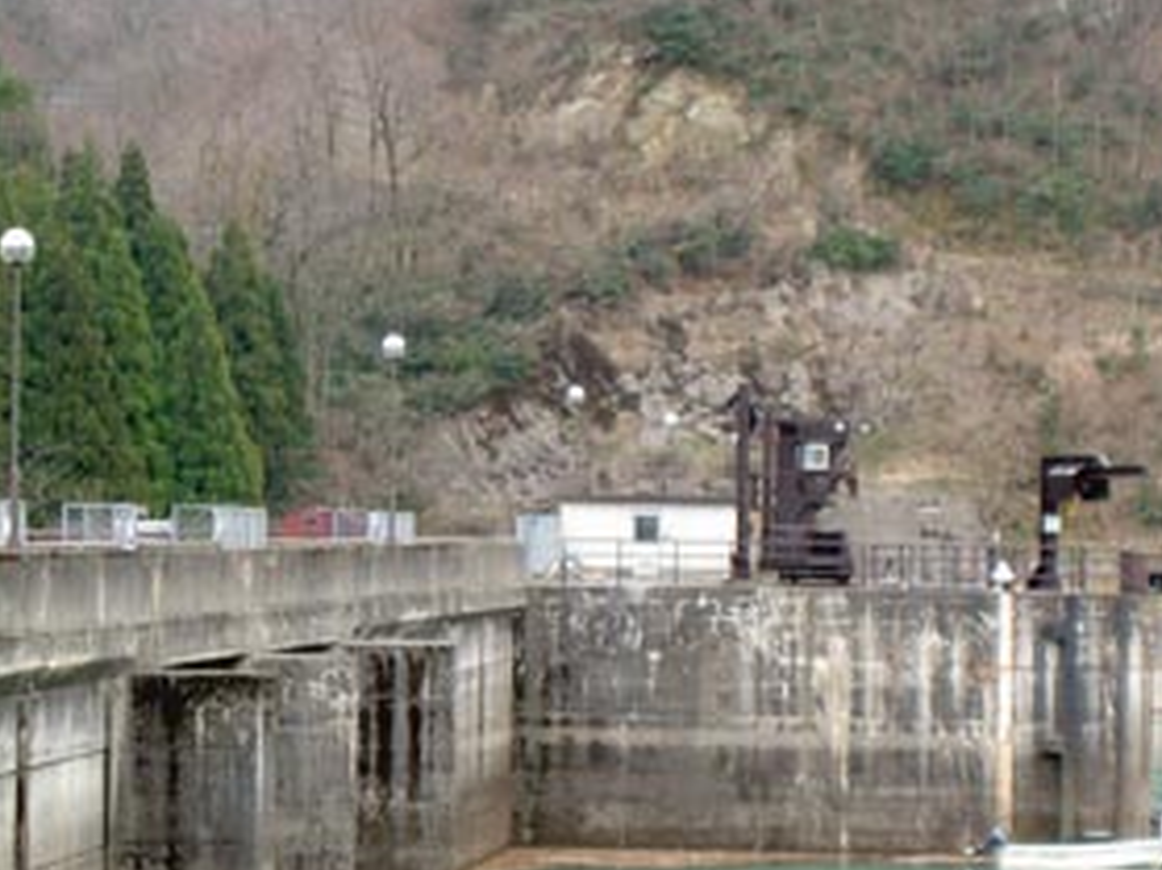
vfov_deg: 8.8
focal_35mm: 168
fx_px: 5637
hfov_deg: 11.8
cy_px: 604
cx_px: 516
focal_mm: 24
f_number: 4.9
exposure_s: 1/100
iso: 50
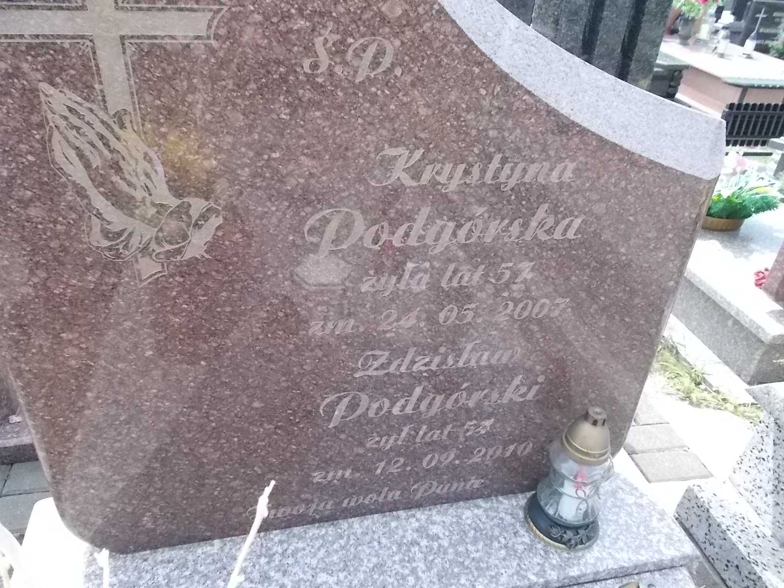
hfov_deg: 67.3
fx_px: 589
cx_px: 392
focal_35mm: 26
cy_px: 294
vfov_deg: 53.1
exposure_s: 1/160
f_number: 8
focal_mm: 4.6
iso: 400
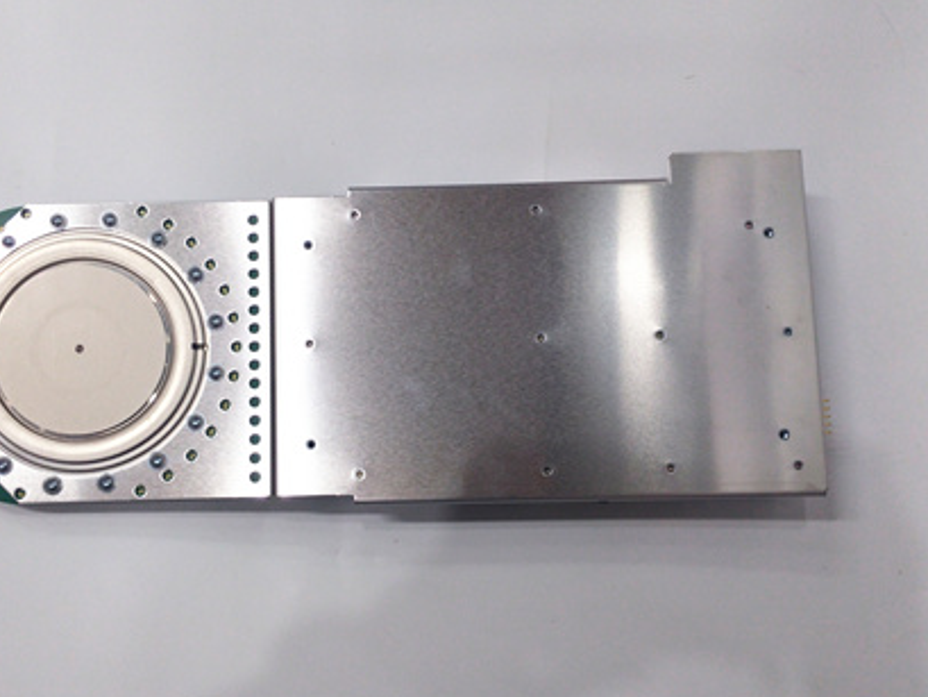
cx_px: 370
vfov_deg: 42.9
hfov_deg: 54.9
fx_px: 885
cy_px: 371
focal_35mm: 33
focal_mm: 3.79
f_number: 2
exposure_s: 1/33
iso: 113
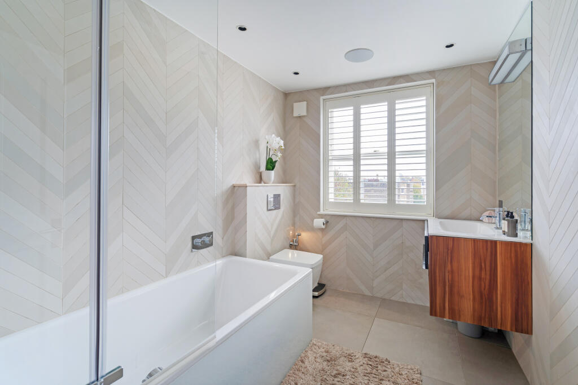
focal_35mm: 16
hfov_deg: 96.7
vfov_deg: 73.8
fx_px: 257
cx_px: 289
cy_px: 192
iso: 100
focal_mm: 16
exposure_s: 1/6
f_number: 7.1
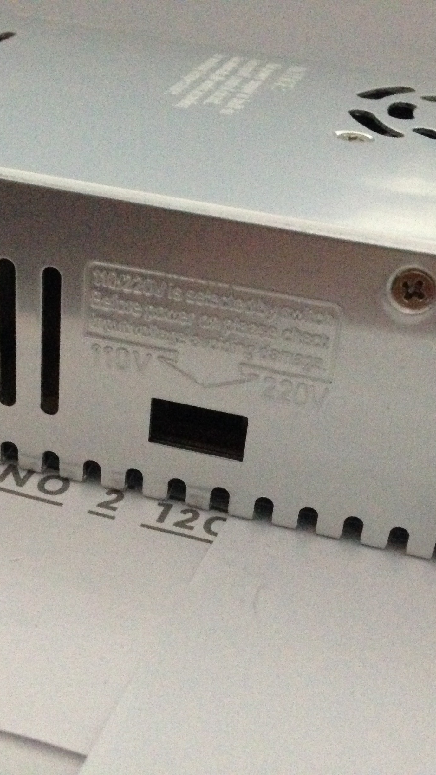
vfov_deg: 42.9
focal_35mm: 48
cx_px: 217
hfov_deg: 24.9
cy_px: 387
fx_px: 987
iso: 800
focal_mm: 4.12
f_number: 2.4
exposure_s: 1/17
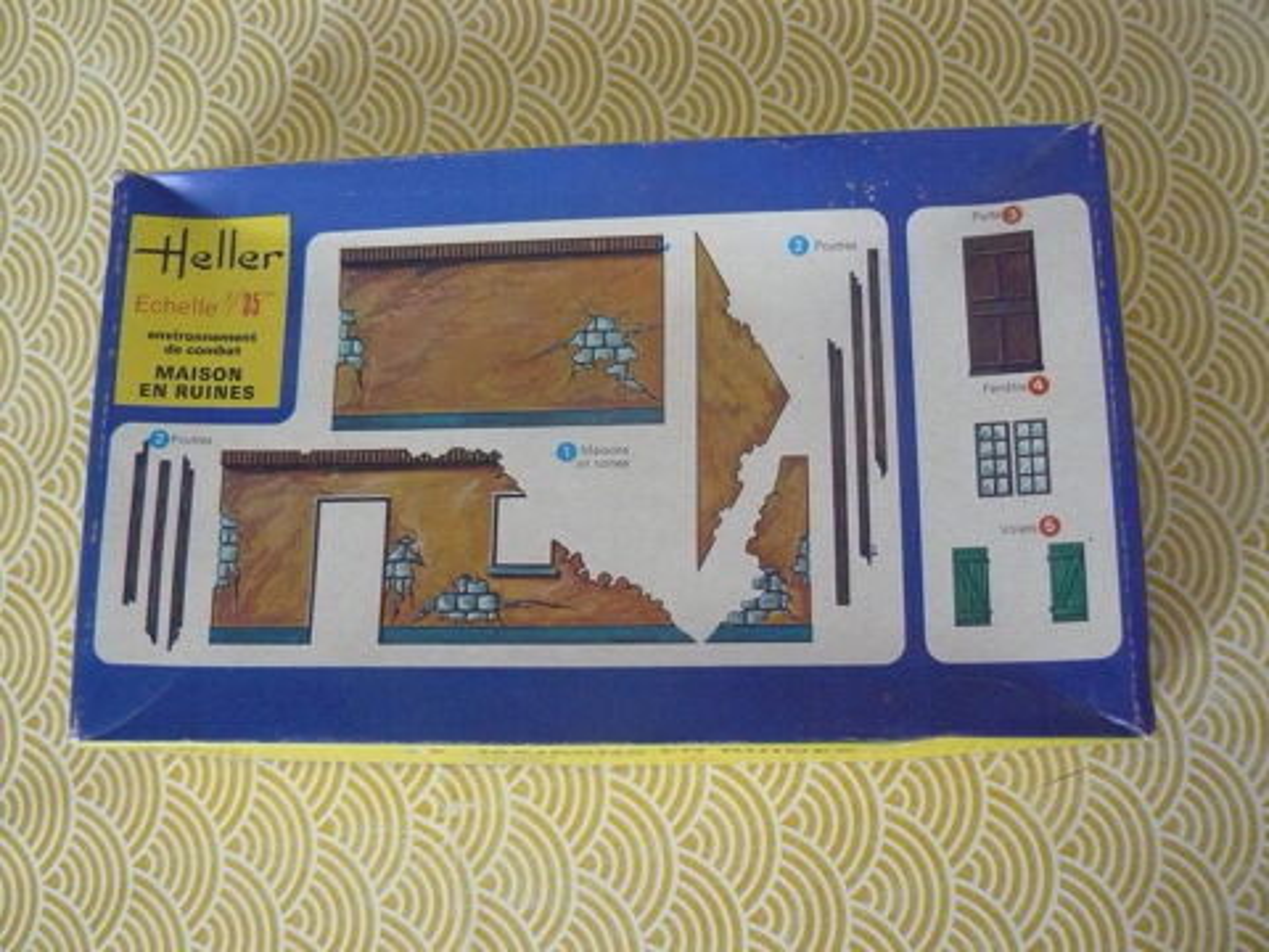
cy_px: 476
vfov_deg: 39.7
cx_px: 634
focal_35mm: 36
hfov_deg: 51.4
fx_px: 1320
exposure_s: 1/50
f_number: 2.8
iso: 400
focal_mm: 6
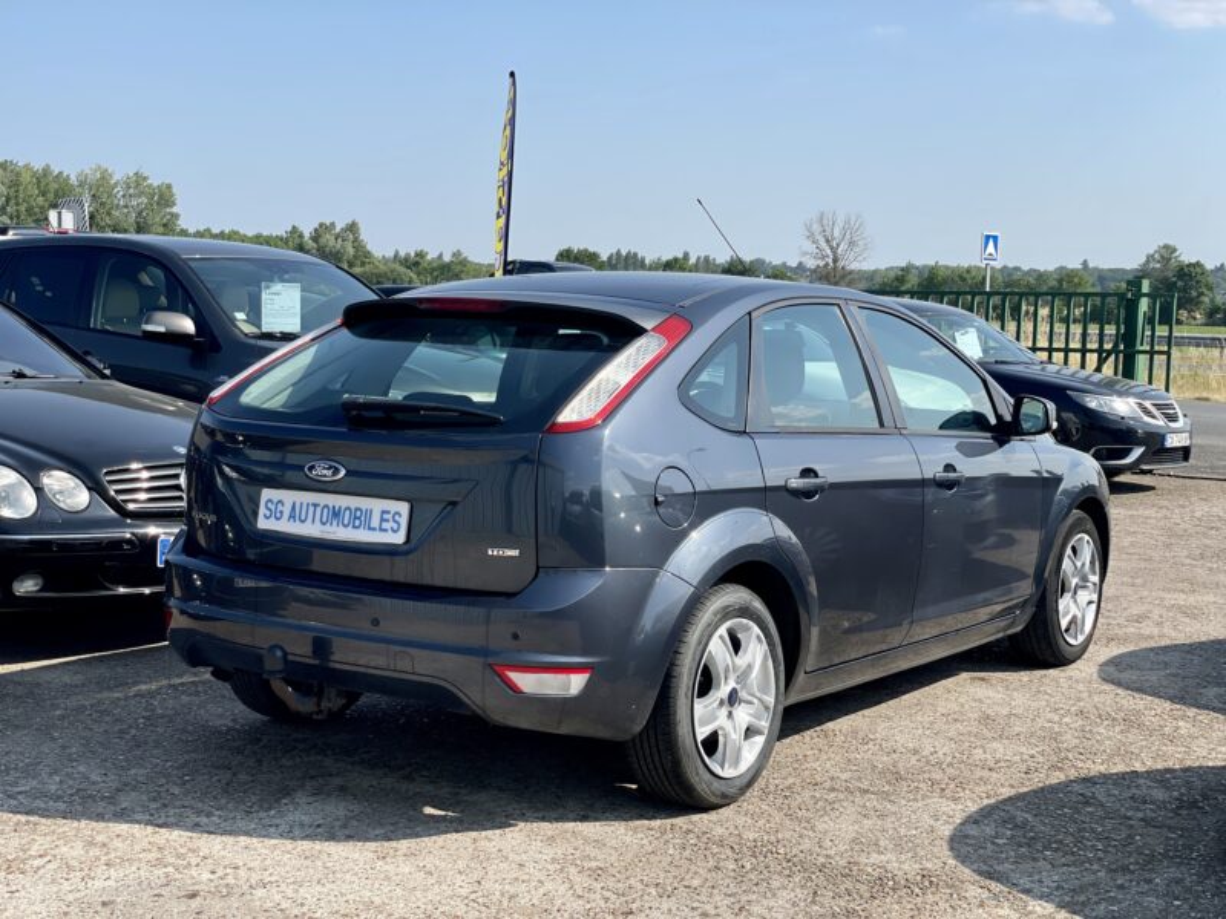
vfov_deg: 28.0
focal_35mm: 52
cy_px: 460
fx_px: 1842
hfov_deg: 36.8
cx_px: 613
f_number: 2
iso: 32
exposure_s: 1/1712
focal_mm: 6
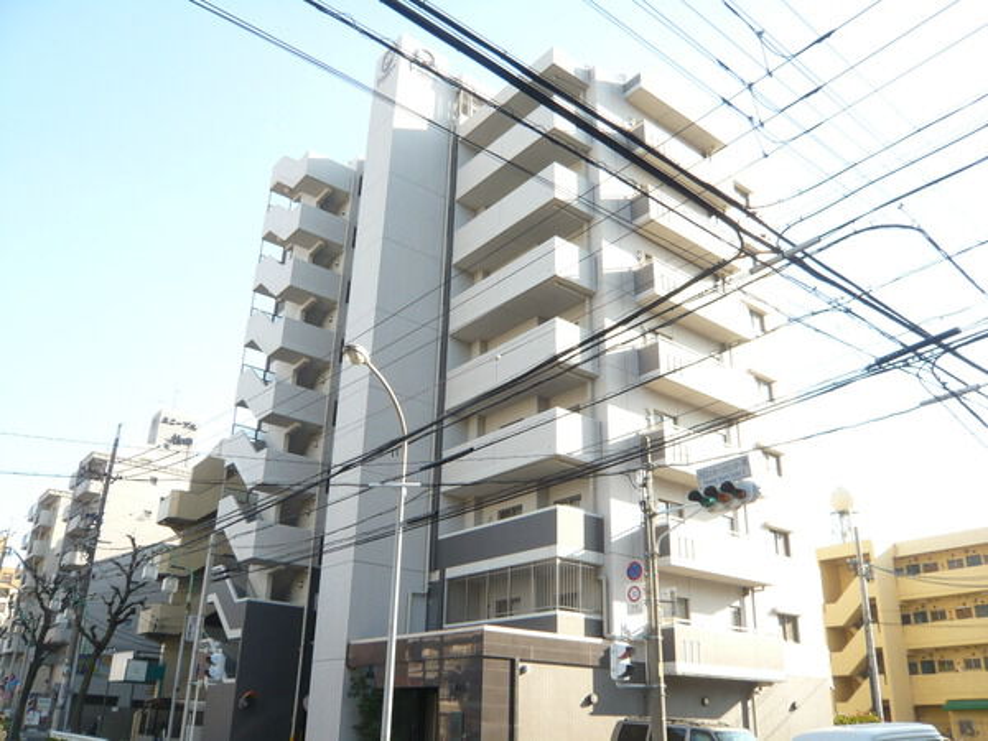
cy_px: 370
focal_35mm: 28
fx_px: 799
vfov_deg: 49.7
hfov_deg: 63.4
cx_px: 494
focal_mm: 4.6
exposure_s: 1/250
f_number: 2.8
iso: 100
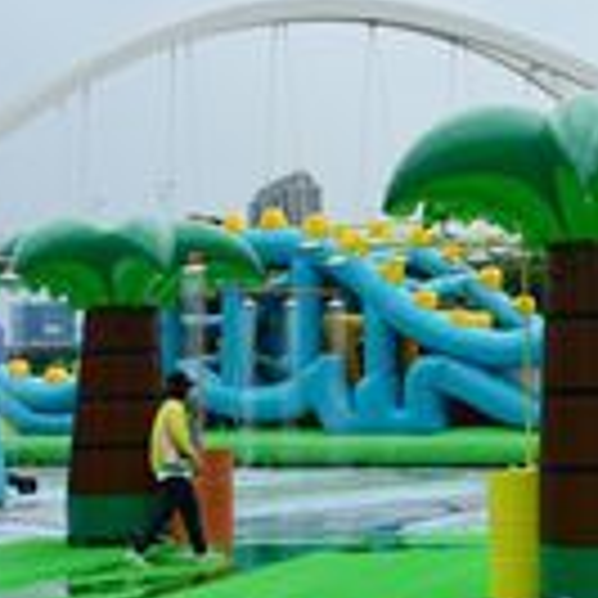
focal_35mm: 86
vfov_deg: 20.2
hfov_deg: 19.5
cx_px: 620
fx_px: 1681
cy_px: 306
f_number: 5.6
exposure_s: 1/320
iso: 100
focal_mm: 18
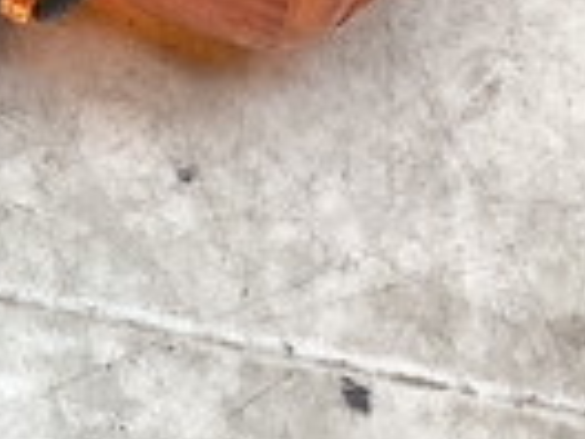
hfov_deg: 12.4
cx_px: -585
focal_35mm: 141
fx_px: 2383
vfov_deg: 10.4
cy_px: -49
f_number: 2.4
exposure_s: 1/60
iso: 64
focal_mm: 3.3
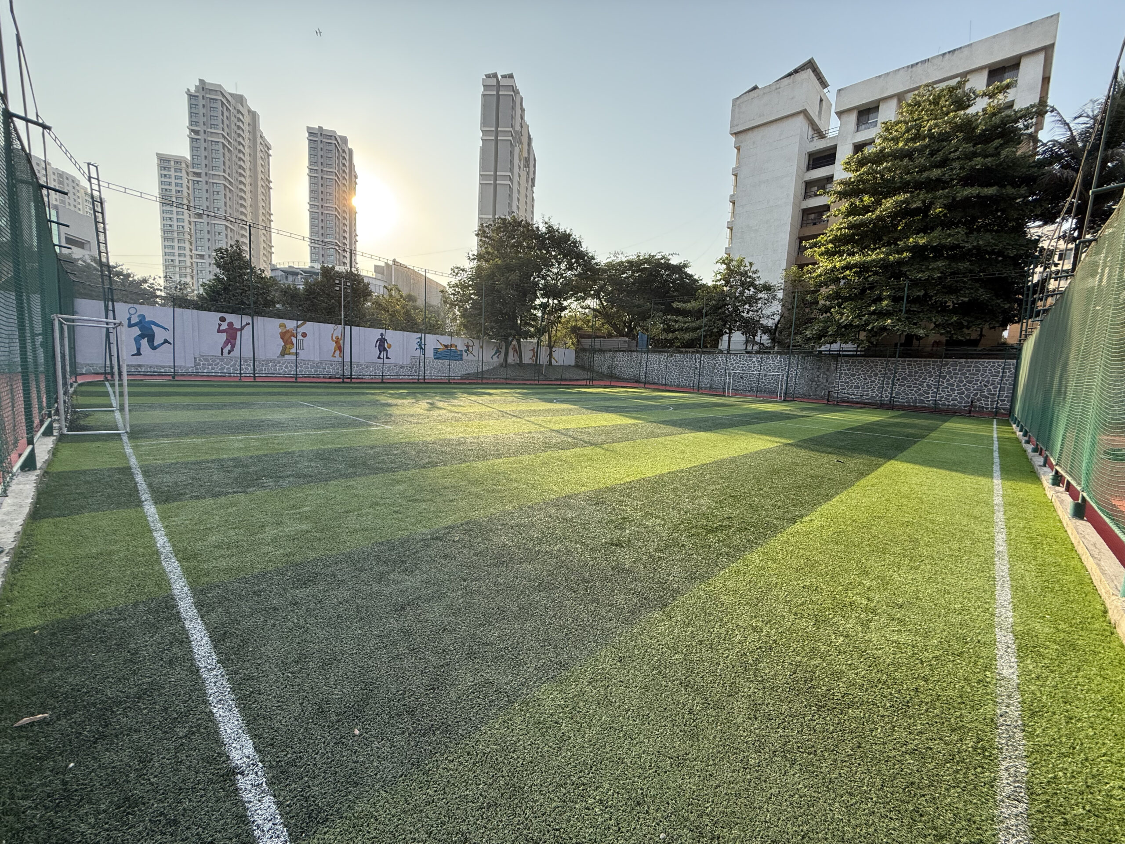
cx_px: 562
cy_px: 422
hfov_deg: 102.1
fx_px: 455
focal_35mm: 14
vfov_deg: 85.7
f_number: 2.2
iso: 64
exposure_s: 1/658
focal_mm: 2.22
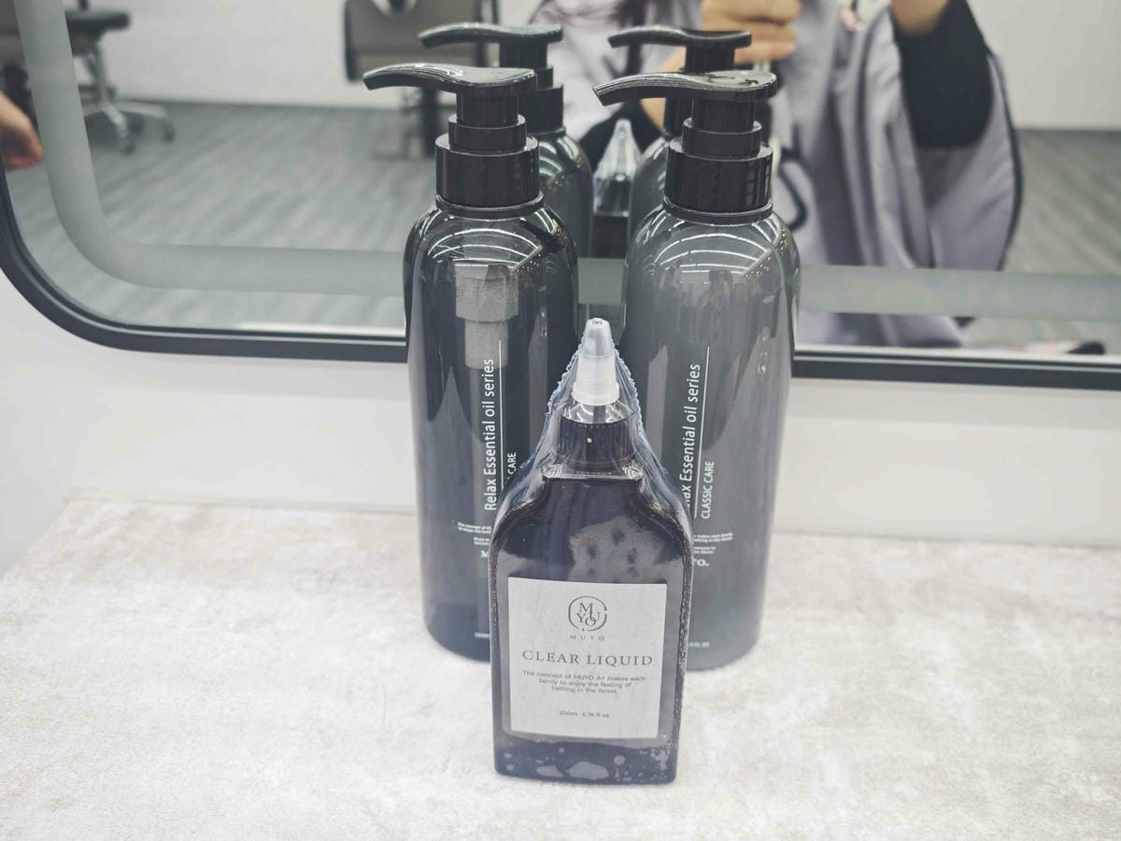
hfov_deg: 56.8
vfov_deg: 44.2
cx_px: 560
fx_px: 1036
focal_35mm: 32
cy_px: 420
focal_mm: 8.72
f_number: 2
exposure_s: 1/120
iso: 312
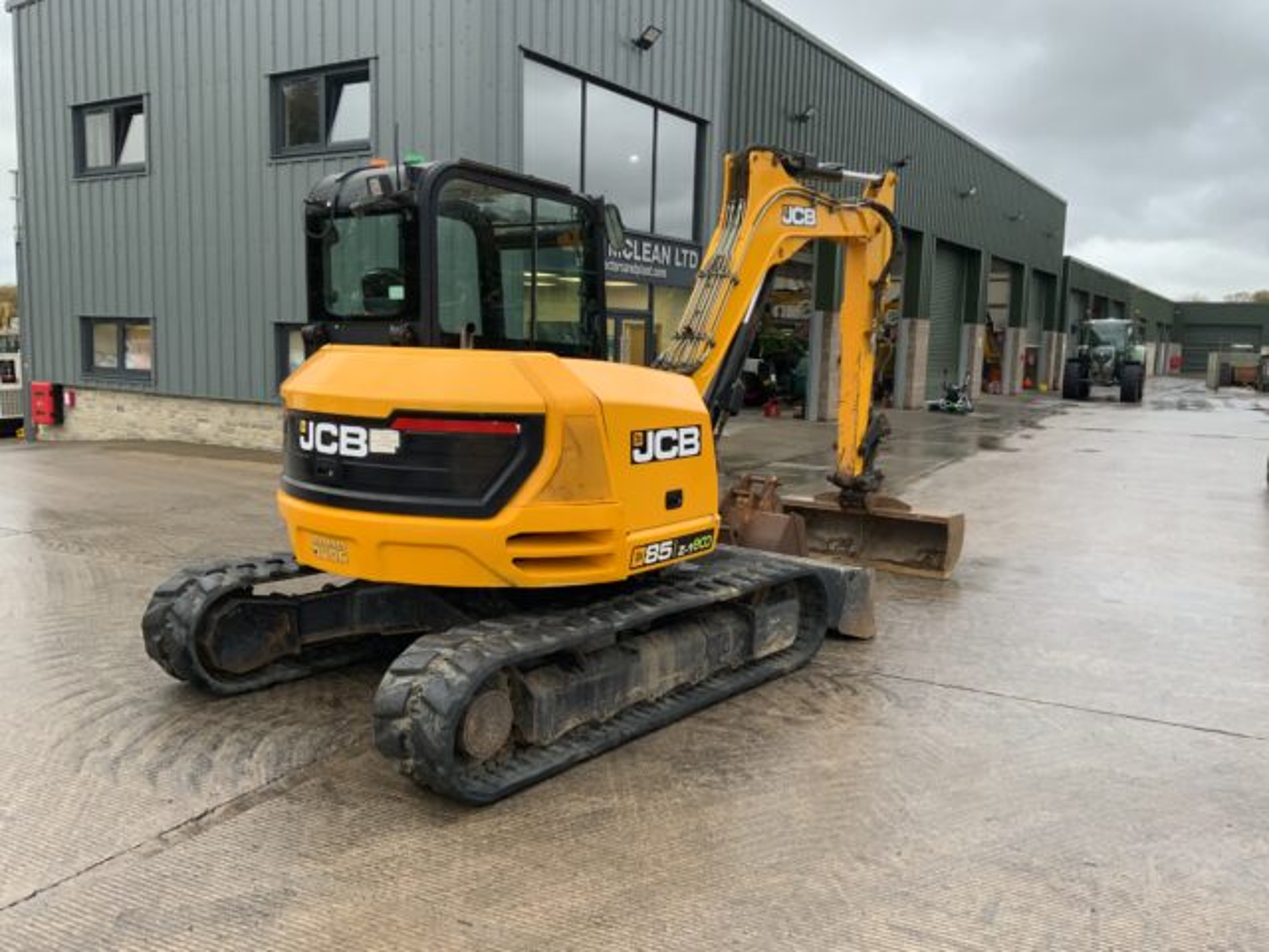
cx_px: 634
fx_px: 1063
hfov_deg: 61.7
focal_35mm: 29
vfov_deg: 48.2
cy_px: 476
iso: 50
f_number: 1.8
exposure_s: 1/122
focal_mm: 3
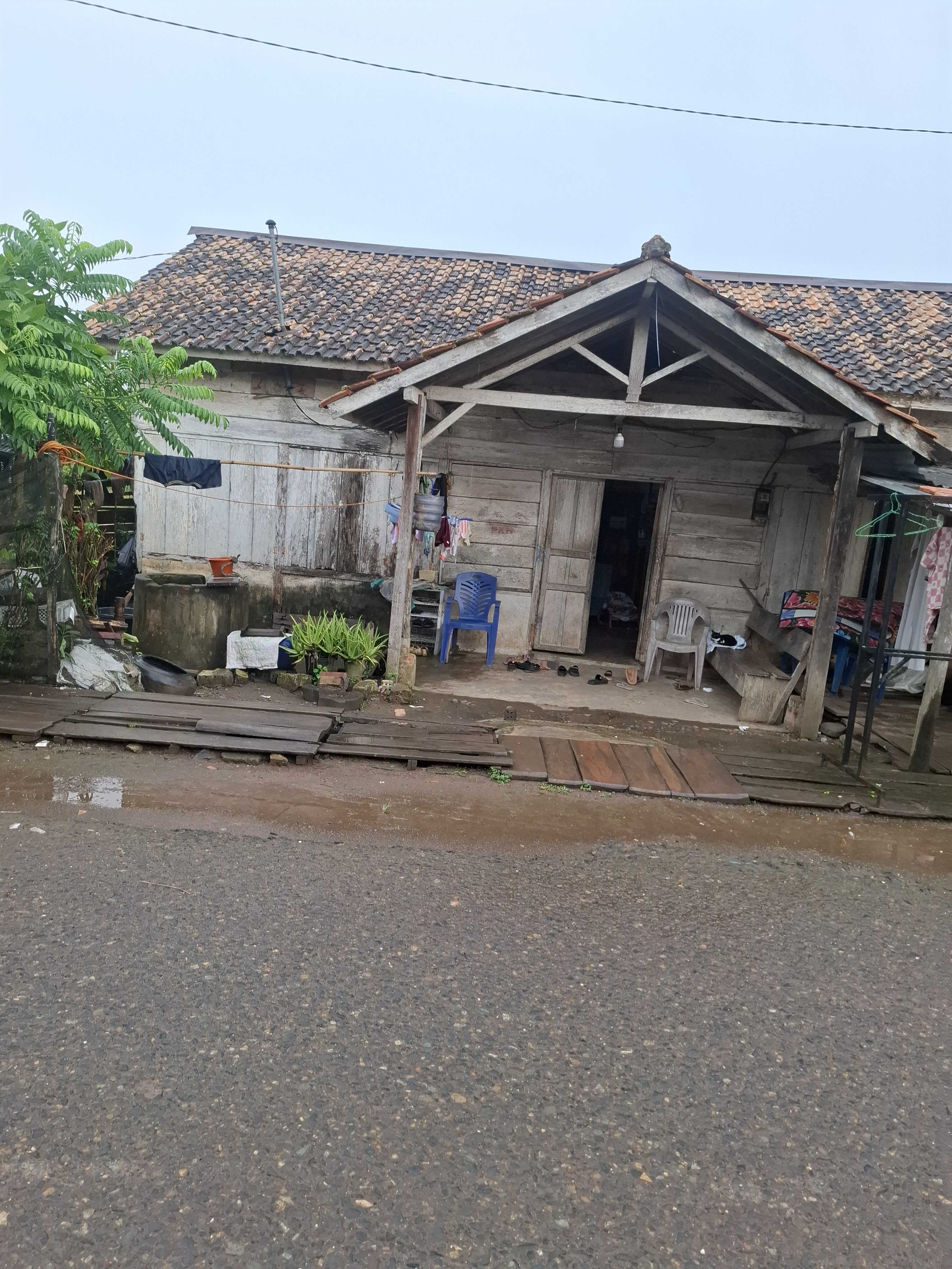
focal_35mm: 23
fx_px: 843
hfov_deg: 58.9
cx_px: 476
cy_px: 634
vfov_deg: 73.9
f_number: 1.8
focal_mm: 5.54
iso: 50
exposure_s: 1/161
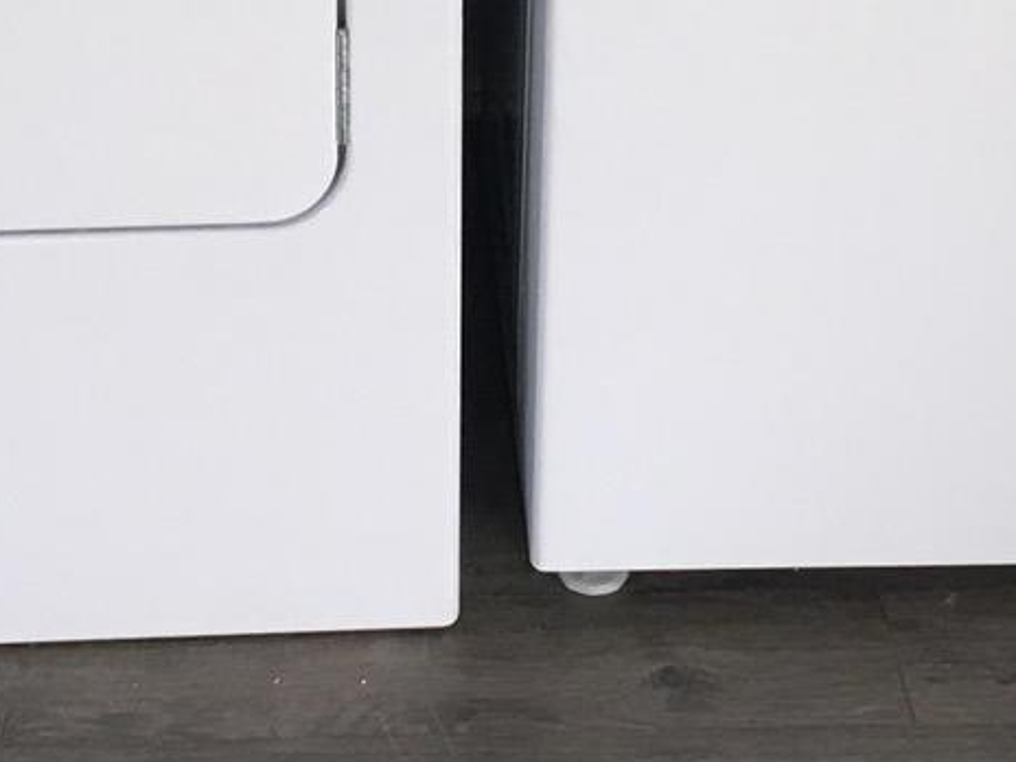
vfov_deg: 11.2
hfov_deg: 15.4
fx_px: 3757
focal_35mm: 128
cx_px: 547
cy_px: -280
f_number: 2.2
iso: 25
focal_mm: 4.15
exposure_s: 1/40
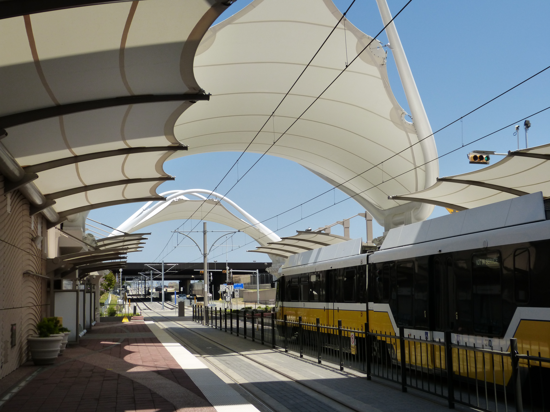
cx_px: 275
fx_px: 699
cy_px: 206
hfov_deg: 42.9
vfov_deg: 32.9
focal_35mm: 44
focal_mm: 7.9
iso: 160
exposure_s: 1/1300
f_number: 4
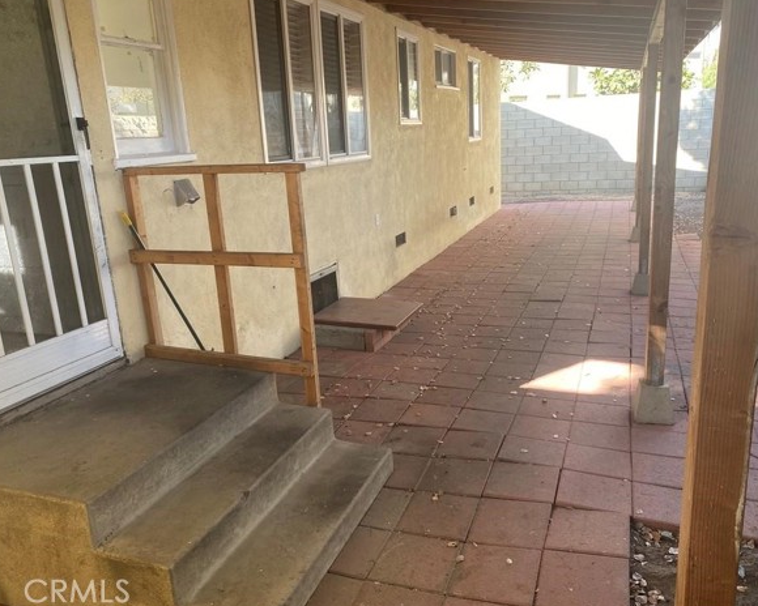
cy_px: 296
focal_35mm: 28
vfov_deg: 51.5
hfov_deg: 62.2
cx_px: 383
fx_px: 628
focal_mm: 4.25
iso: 50
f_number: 1.8
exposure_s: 1/121
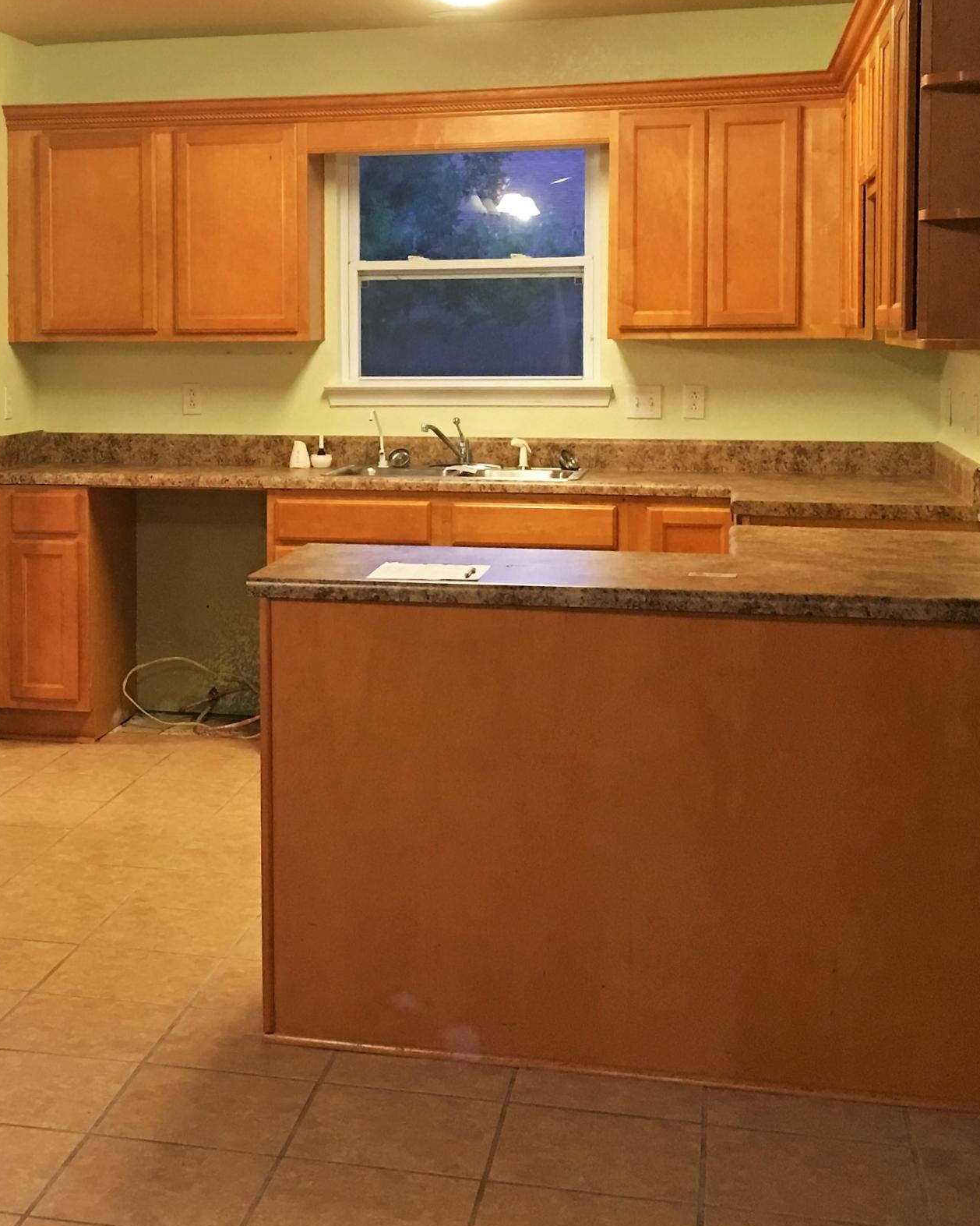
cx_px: 116
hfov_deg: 27.2
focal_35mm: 54
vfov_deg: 34.5
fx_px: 1958
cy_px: 423
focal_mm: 4.15
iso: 80
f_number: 2.2
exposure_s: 1/10
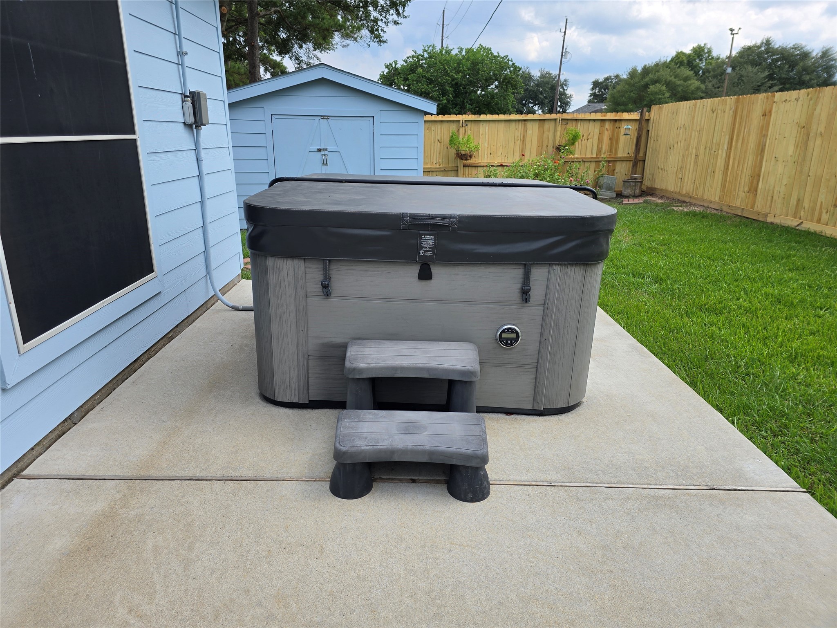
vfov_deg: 58.9
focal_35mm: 23
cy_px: 314
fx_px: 556
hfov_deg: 73.9
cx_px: 418
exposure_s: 1/512
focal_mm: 6.3
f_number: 1.7
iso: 12
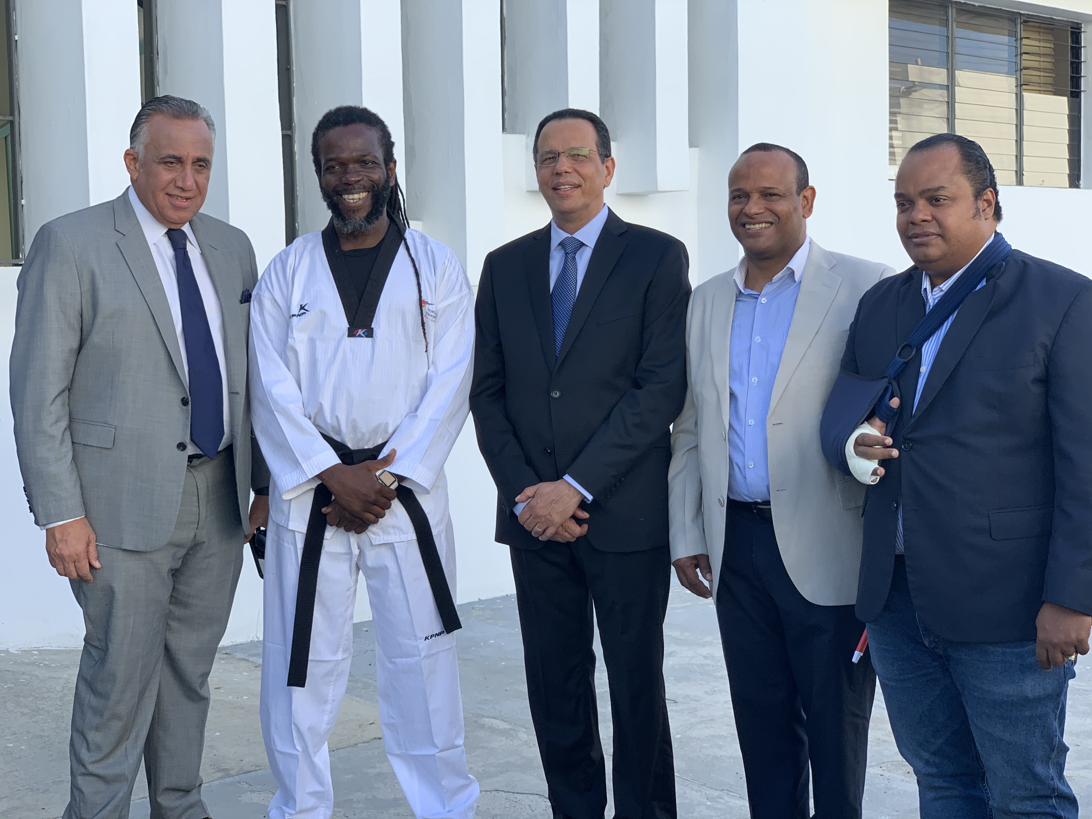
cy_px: 410
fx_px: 1640
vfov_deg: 28.0
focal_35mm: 52
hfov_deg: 36.8
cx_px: 546
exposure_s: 1/243
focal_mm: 6
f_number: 2.4
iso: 16
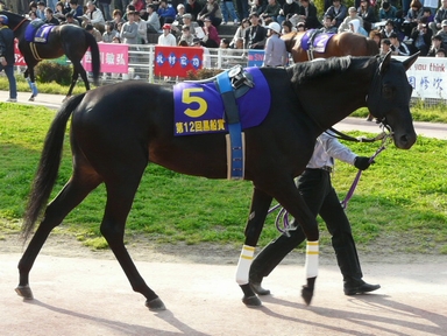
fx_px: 1550
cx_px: 224
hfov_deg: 16.4
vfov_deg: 12.3
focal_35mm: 120
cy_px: 168
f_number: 4
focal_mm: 12.3
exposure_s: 1/200
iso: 100
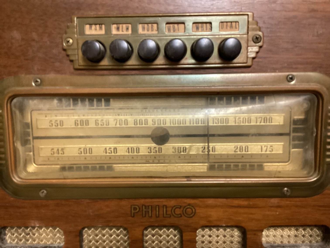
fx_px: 296
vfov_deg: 45.4
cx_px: 165
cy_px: 124
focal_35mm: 31
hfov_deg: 58.3
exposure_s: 1/40
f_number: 2.4
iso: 400
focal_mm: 3.3
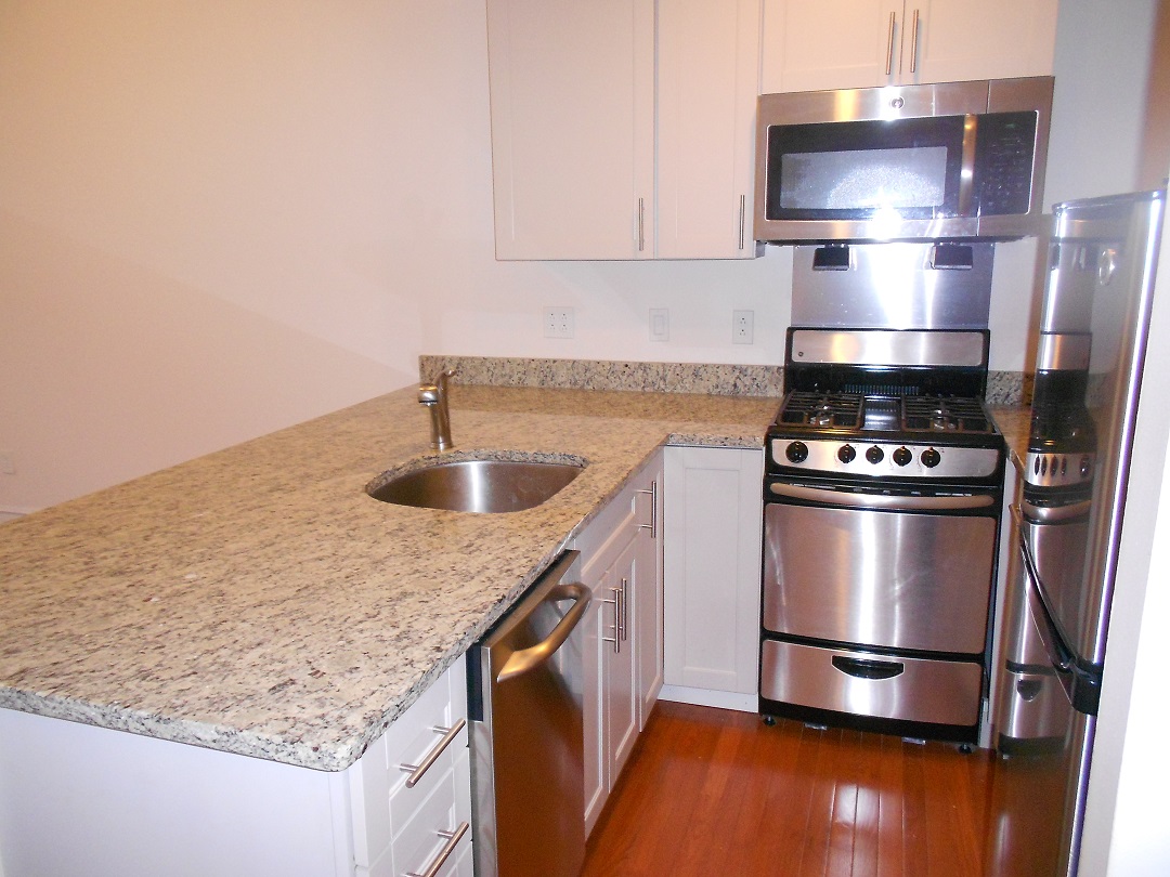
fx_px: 879
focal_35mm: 26
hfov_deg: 67.3
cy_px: 438
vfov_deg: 53.1
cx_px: 585
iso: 320
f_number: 3.2
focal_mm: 4.6
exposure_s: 1/25
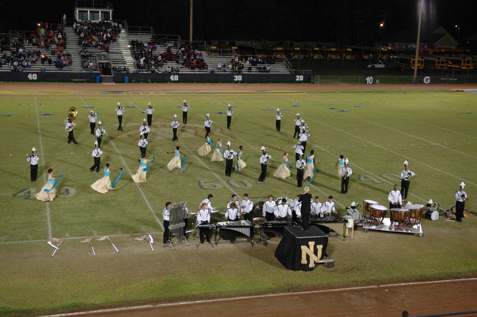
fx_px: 701
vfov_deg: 25.4
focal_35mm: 53
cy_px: 153
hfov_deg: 37.6
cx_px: 236
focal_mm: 34
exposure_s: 1/60
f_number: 2.8
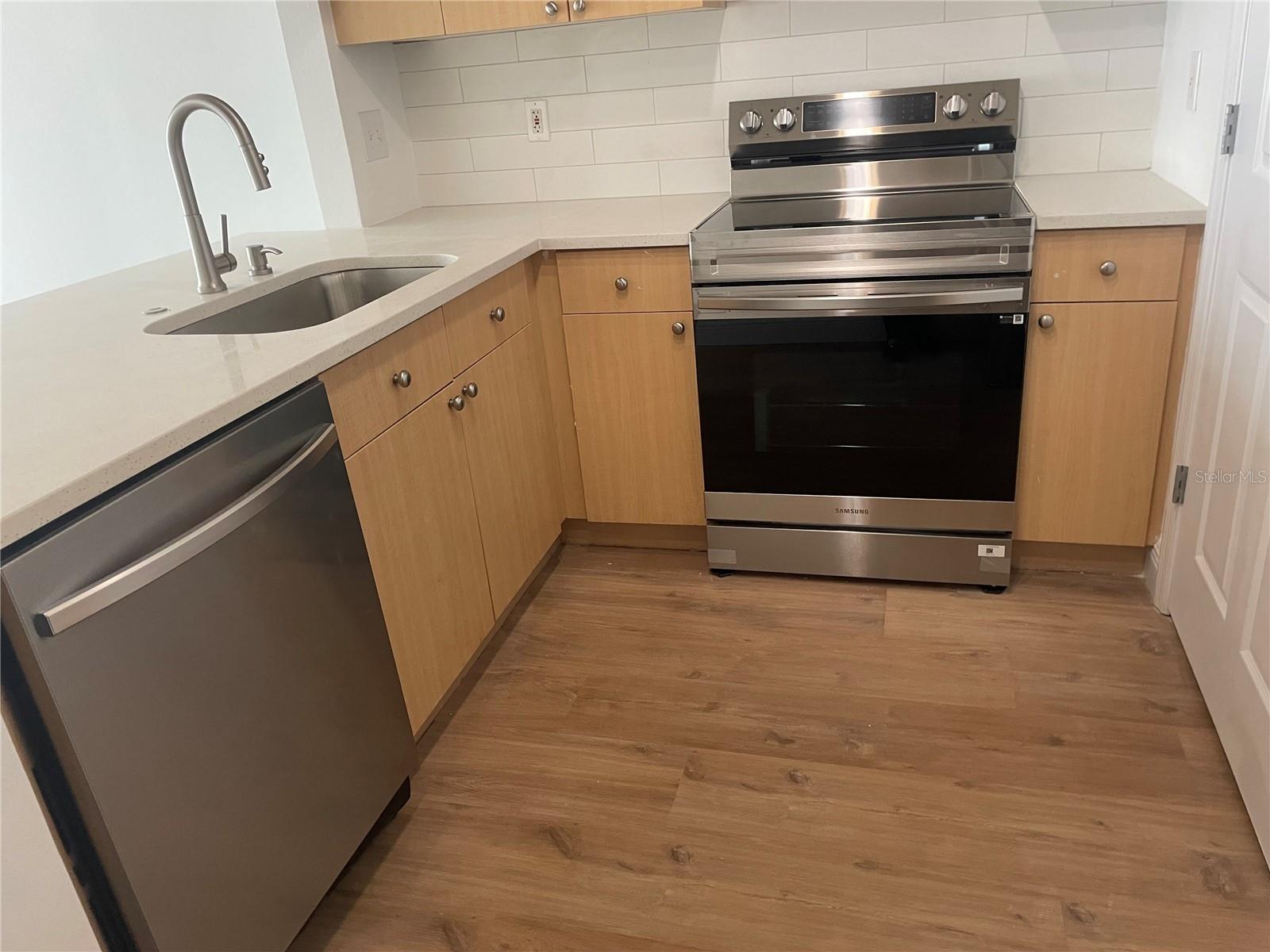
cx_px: 635
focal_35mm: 26
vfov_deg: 53.1
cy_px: 476
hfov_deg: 67.3
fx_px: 954
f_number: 1.6
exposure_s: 1/60
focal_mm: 4.2
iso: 200
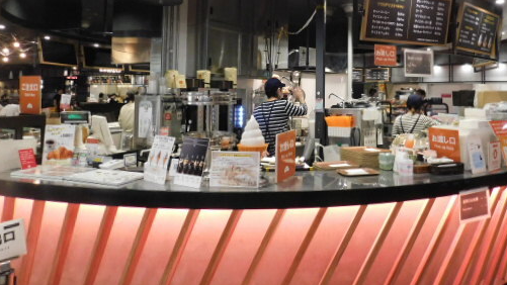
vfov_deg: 36.0
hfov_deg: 60.7
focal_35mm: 32
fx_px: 430
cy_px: 79
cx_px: 293
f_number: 3
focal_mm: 4
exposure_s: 1/30
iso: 360
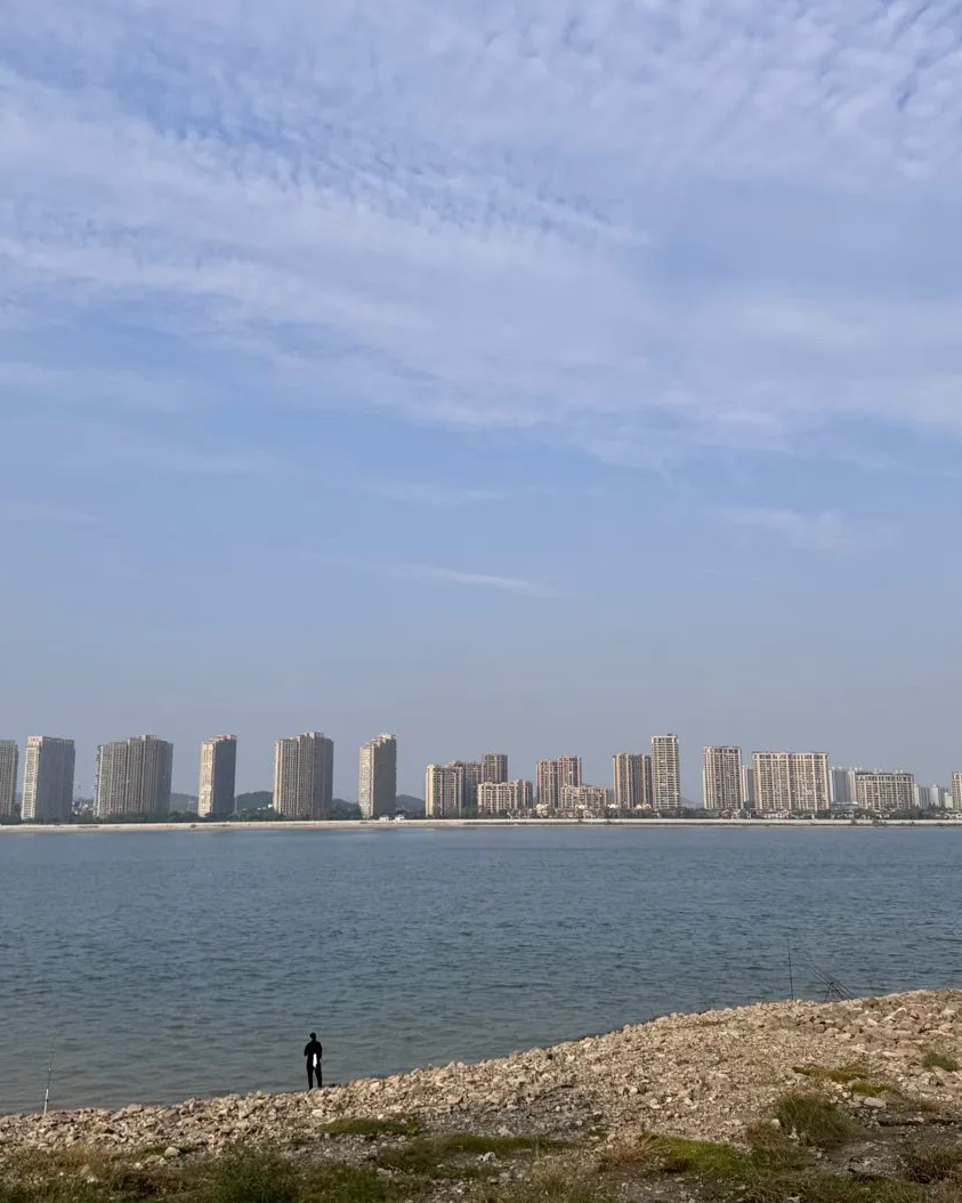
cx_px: 486
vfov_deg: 55.7
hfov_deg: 45.8
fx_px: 1139
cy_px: 603
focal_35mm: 32
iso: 80
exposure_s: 1/4608
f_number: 1.78
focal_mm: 6.76
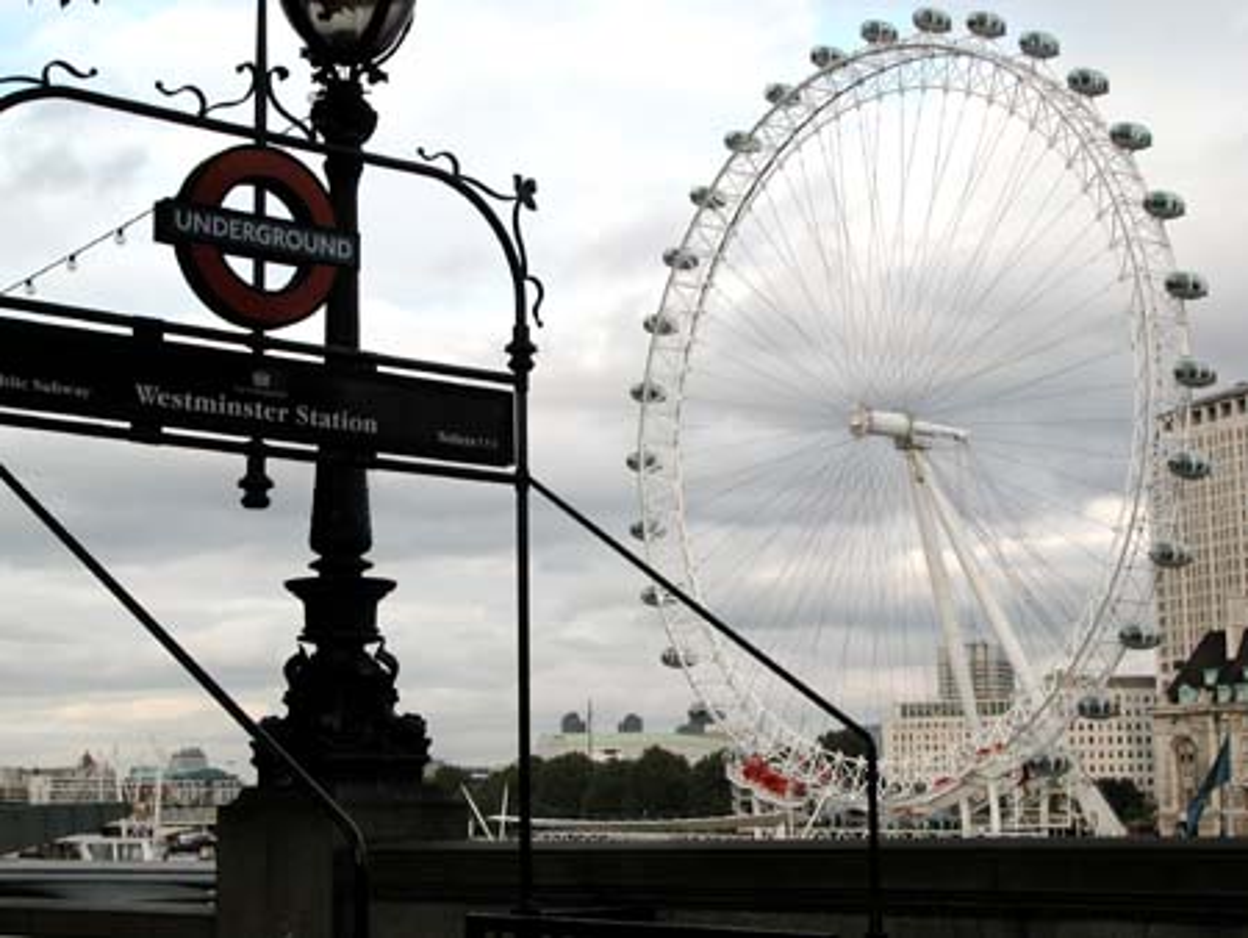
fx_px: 2345
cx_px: 624
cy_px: 469
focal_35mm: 65
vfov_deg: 22.6
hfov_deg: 29.8
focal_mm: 16.8
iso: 100
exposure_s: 1/214
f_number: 7.3
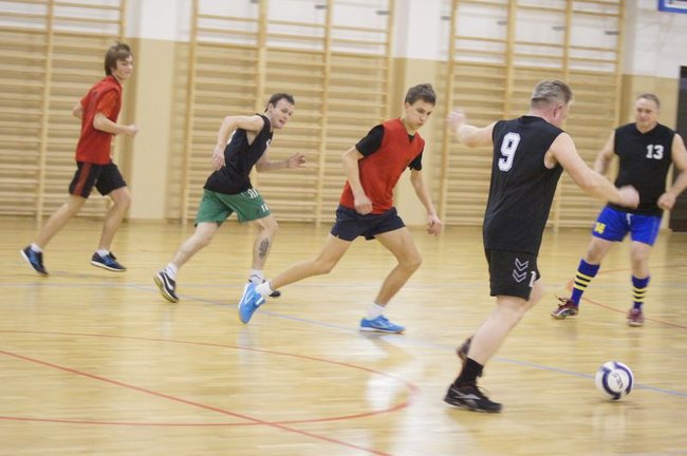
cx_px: 344
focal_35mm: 112
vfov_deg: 12.2
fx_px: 2145
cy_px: 228
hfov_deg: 18.2
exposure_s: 1/125
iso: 6400
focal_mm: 75
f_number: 4.5
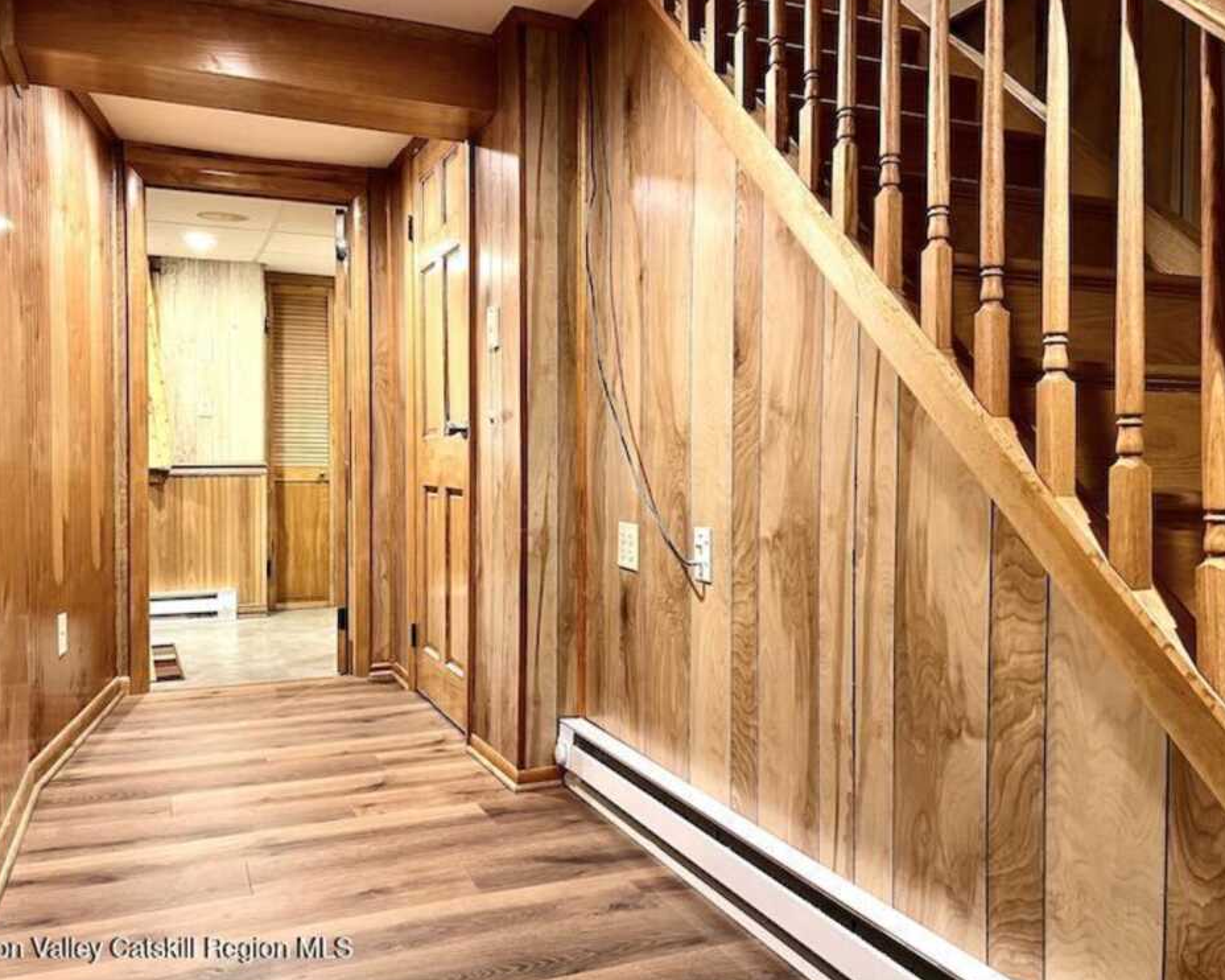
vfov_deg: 51.5
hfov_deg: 62.2
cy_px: 486
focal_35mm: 28
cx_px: 598
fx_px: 1015
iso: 160
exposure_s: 1/60
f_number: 1.5
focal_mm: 5.7
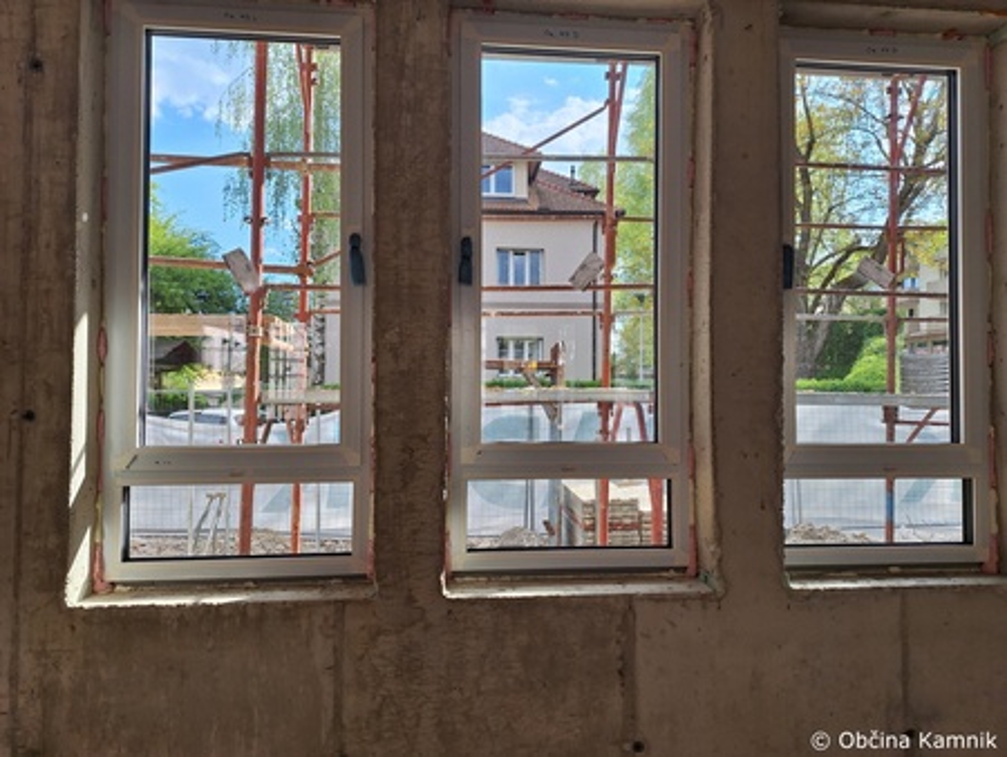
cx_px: 504
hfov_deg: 73.9
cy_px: 378
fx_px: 669
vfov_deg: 58.9
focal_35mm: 23
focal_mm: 5.54
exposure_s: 1/595
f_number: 1.8
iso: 40
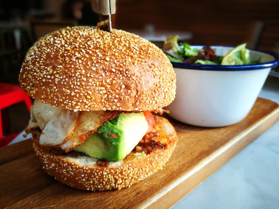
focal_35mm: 27
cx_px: 140
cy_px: 104
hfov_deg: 65.3
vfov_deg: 51.4
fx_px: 218
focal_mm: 4.5
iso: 125
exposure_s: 1/60
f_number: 4
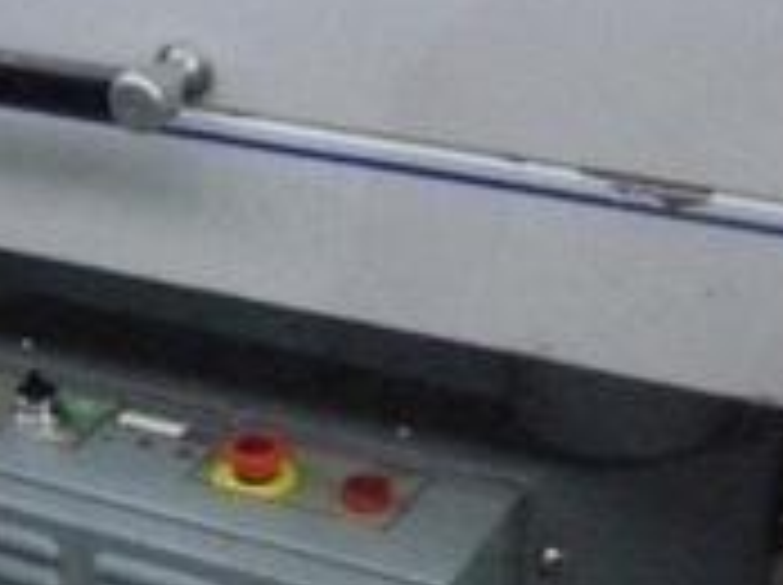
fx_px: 2078
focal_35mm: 92
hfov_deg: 21.2
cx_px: 202
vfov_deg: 15.9
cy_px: 477
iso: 1250
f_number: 3.3
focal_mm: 4.1
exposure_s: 1/15
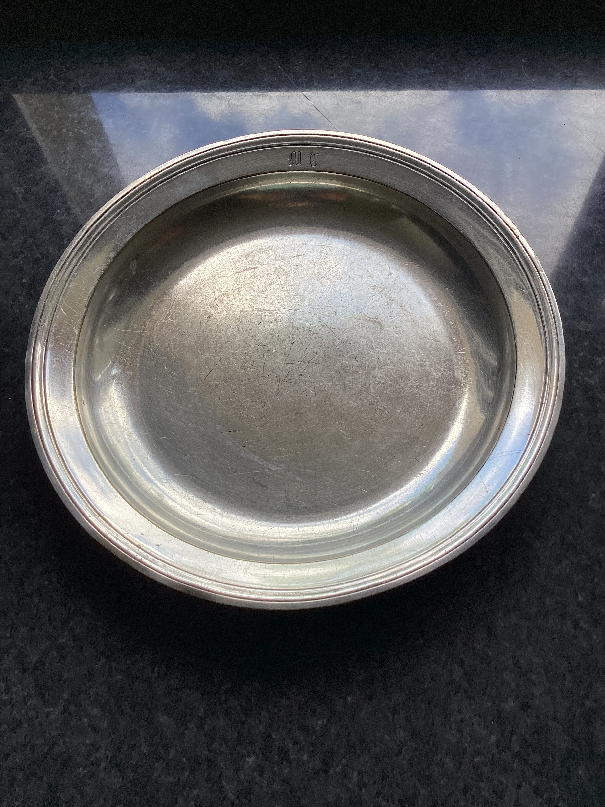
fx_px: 722
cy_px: 404
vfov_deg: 58.4
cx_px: 302
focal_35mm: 31
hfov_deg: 45.4
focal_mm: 3.3
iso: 25
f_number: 2.4
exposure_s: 1/331
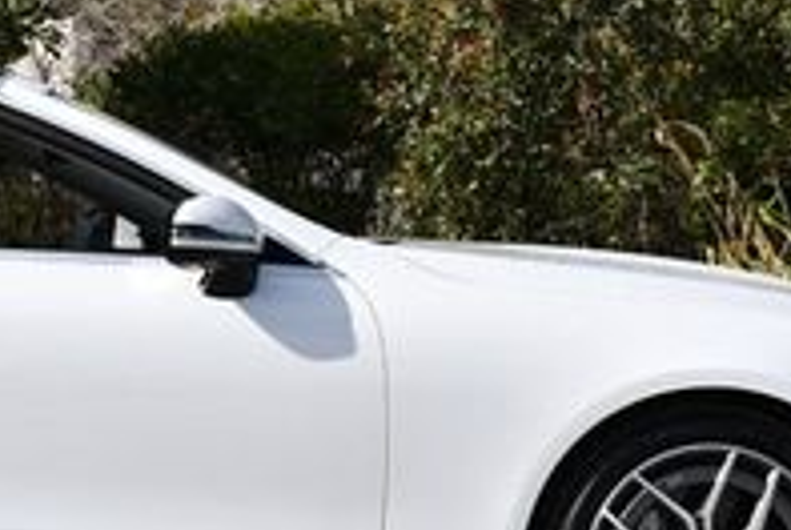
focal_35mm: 201
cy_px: 72
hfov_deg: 10.1
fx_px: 4423
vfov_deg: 6.8
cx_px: -72
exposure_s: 1/320
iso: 100
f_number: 9
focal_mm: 31
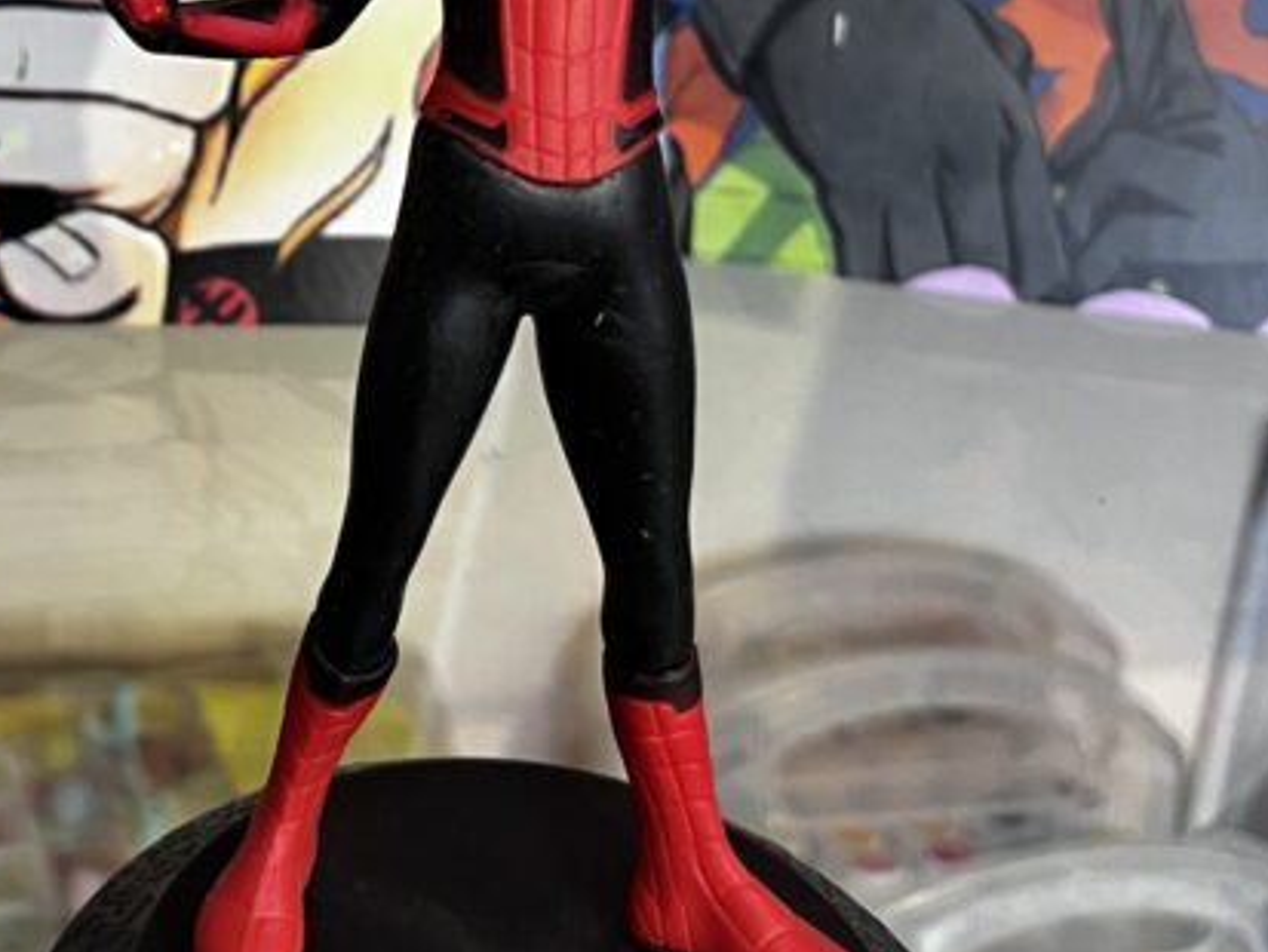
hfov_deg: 44.7
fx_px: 1539
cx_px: 580
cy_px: 284
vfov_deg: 33.9
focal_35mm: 42
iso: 125
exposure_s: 1/50
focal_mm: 5.1
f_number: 1.6
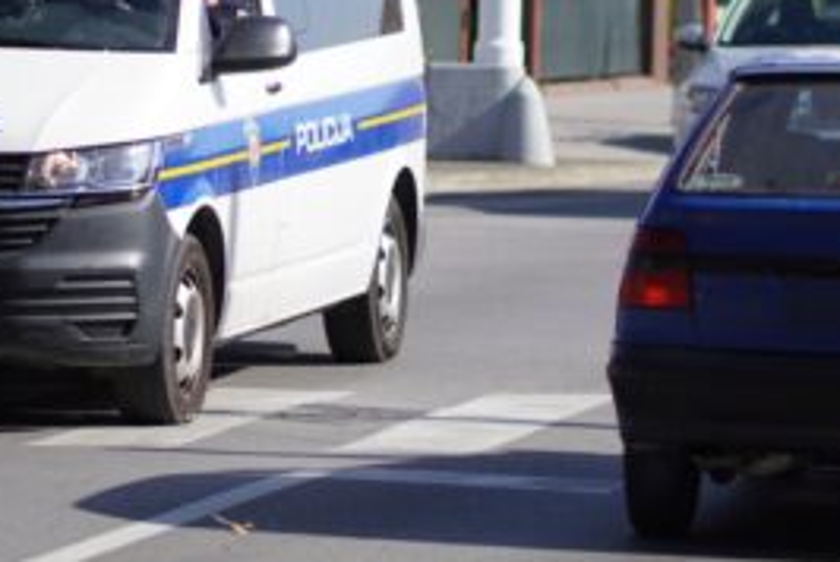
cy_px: -66
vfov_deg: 4.5
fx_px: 7152
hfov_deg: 6.7
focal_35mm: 306
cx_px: 281
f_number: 1.8
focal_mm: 85
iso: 100
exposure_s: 1/5000
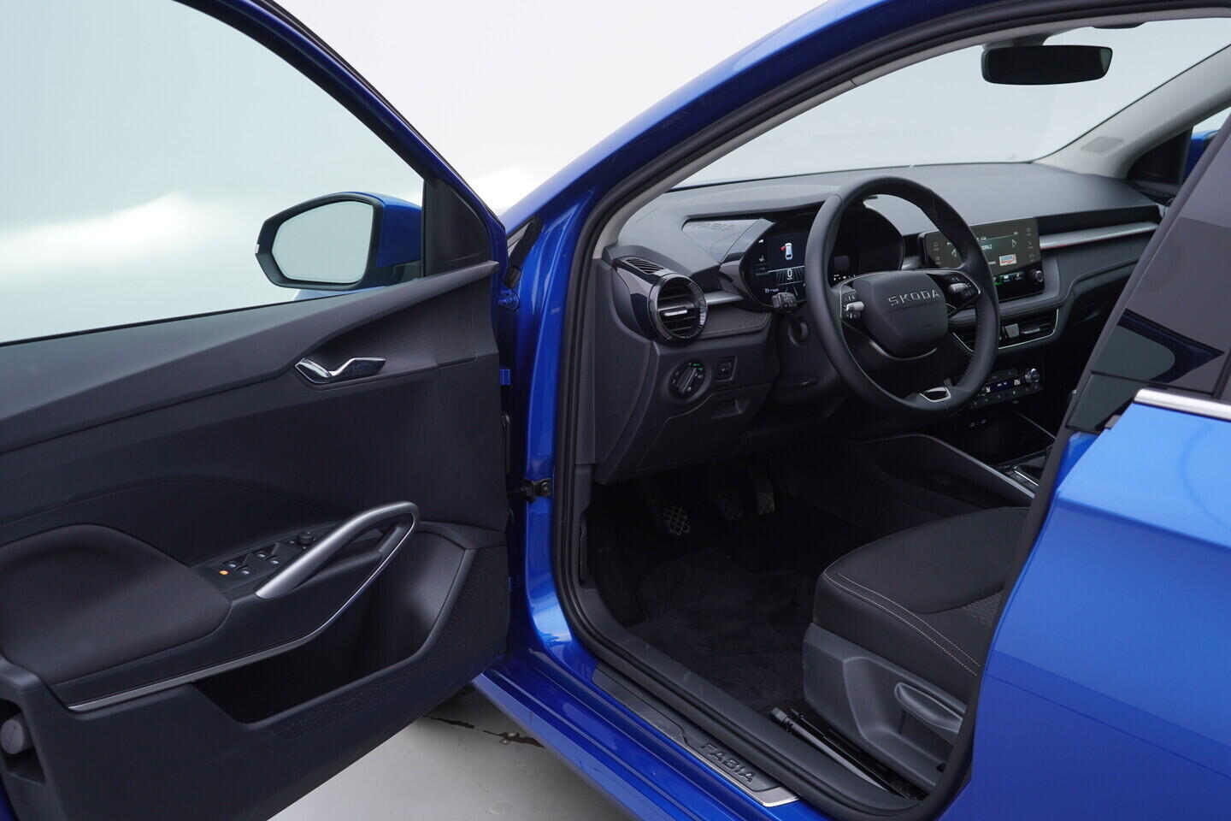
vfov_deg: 36.9
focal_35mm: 36
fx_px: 1231
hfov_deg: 53.1
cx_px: 616
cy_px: 410
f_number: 3.5
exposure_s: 1/60
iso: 125
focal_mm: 24
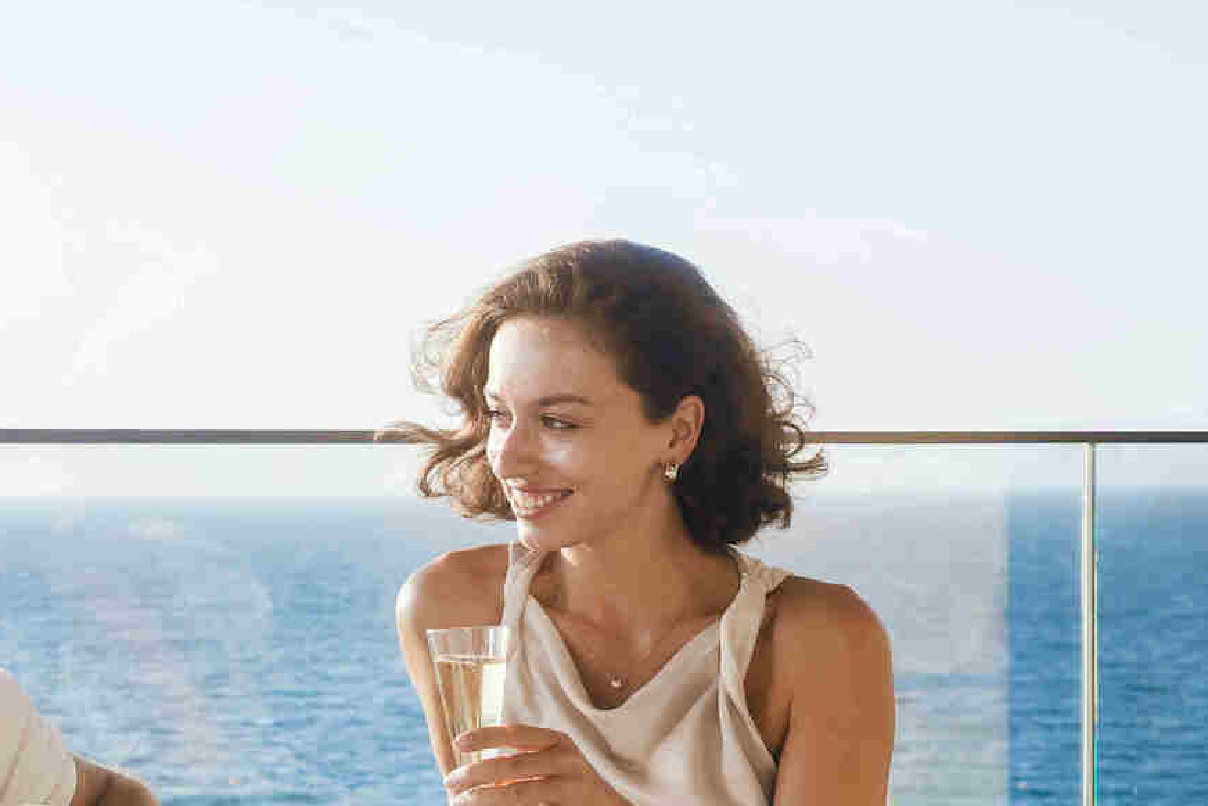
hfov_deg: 25.7
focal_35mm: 78
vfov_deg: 17.3
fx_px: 2618
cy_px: 668
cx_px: 298
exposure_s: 1/200
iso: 160
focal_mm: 28
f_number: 4.5
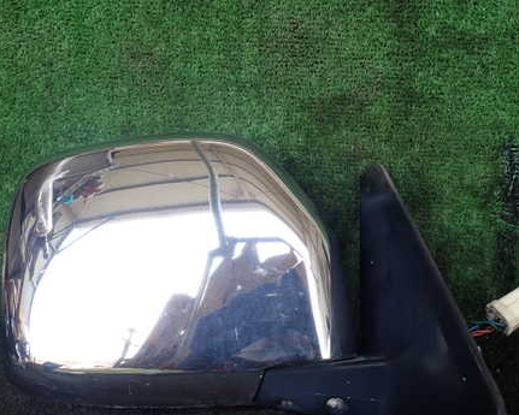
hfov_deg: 52.8
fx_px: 522
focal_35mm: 34
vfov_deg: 43.3
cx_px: 241
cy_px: 232
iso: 100
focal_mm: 4.5
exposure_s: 1/60
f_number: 2.8
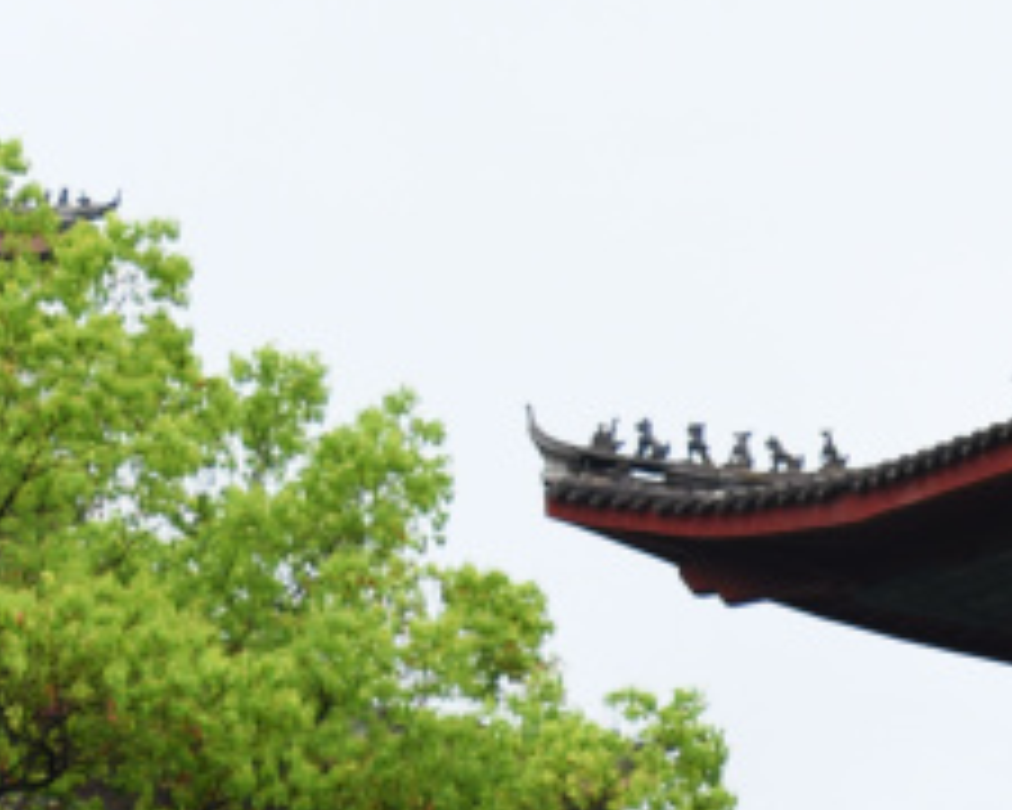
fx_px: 5241
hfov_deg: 9.9
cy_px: 1370
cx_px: 2330
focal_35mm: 175
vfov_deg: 8.5
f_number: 4
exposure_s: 1/640
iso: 200
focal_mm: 35
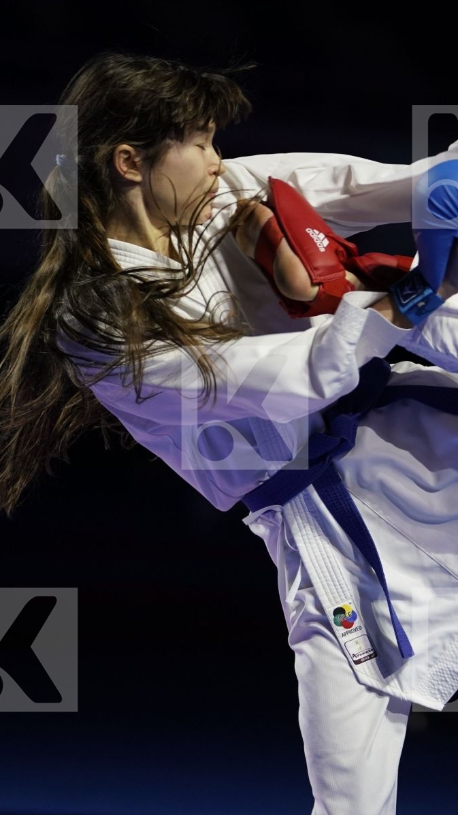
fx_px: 5615
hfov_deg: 4.7
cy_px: 408
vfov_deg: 8.3
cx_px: 476
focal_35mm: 260
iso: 1600
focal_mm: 165
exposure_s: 1/1000
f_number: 2.8
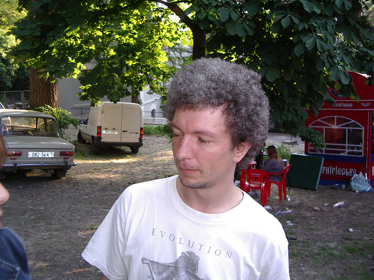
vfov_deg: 37.7
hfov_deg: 49.0
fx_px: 411
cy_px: 140
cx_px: 187
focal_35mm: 38
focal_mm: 5.8
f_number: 2.6
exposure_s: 1/60
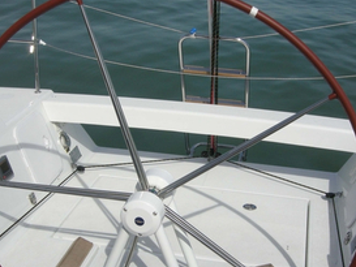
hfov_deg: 33.2
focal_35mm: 58
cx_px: 184
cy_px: 162
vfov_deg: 25.2
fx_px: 597
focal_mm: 7.5
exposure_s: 1/335
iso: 64
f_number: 6.8
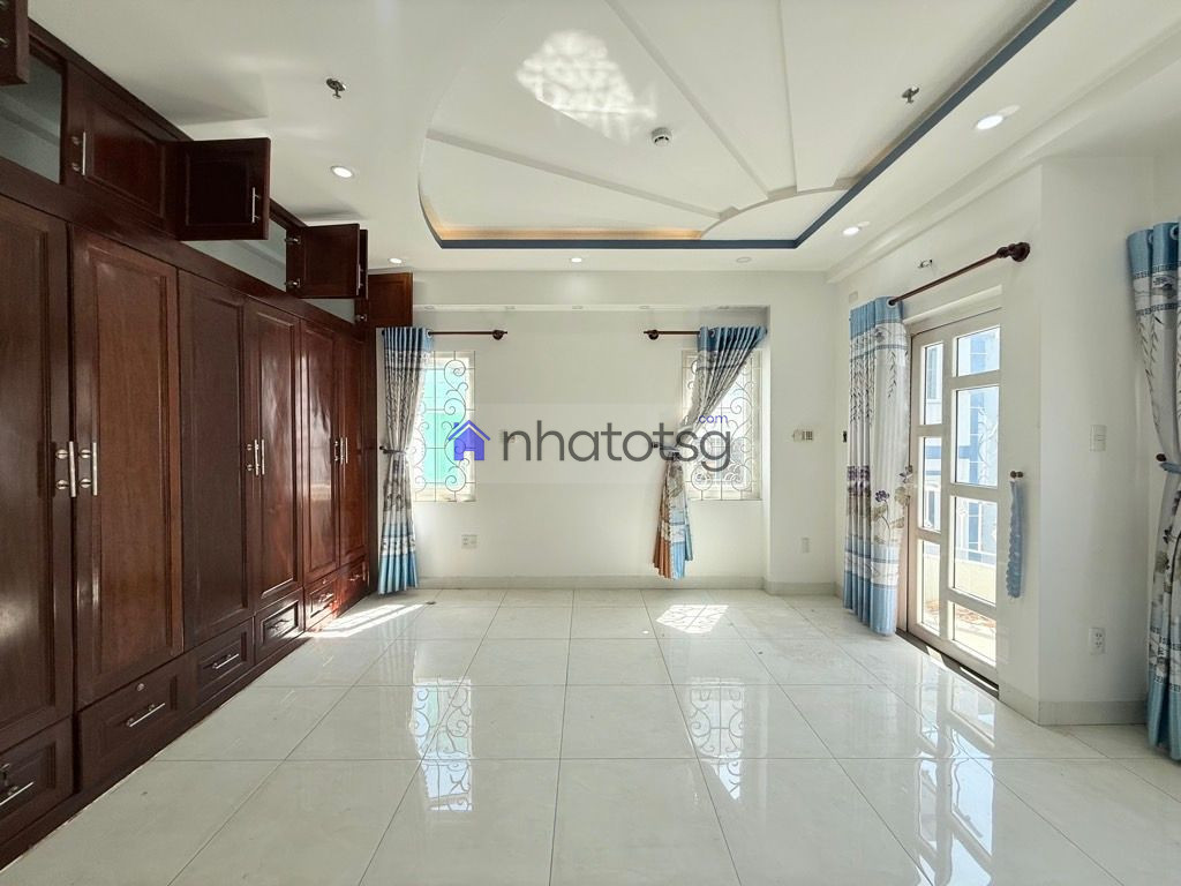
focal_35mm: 14
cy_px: 443
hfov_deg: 102.1
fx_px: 478
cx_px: 590
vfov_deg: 85.7
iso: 64
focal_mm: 2.22
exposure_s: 1/310
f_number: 2.2
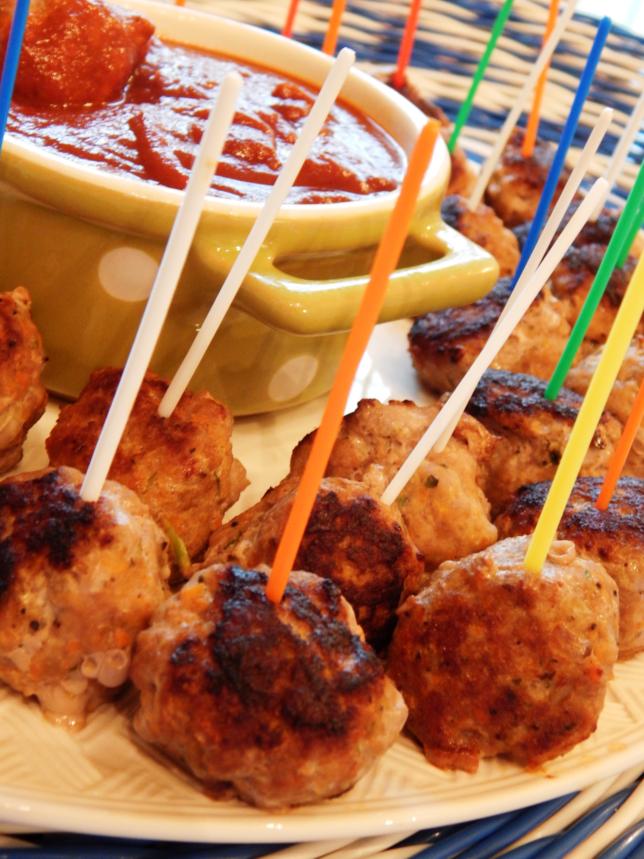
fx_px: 1339
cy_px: 430
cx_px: 322
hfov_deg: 27.0
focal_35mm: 54
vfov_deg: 35.5
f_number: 3.8
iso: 450
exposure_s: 1/8
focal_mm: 9.7
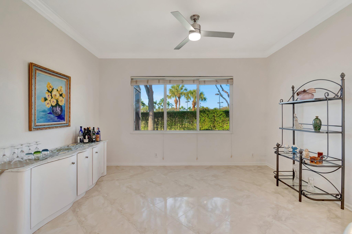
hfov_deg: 100.4
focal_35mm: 15
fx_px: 147
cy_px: 117
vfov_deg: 77.3
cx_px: 176
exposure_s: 1/60
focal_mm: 10
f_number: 8
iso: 1000
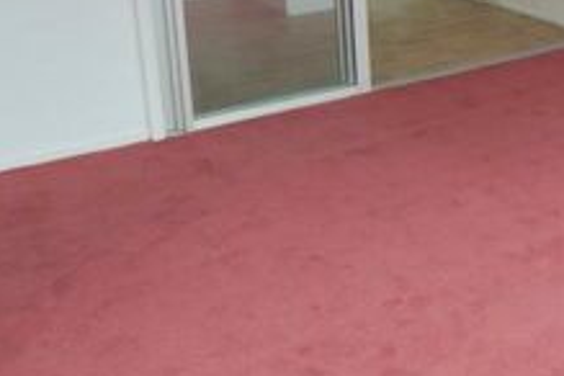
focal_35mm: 48
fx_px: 752
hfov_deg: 31.7
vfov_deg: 25.9
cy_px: -41
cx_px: 731
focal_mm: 10
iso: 100
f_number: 3.5
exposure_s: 1/160
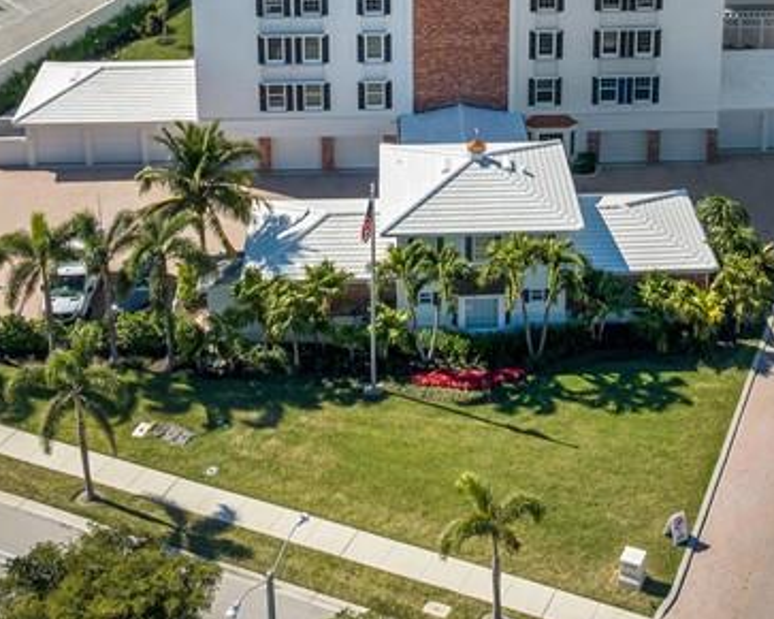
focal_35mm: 66
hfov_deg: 28.7
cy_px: -113
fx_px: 1511
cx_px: 458
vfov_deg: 21.5
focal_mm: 12.29
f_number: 4
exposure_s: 1/80
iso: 100
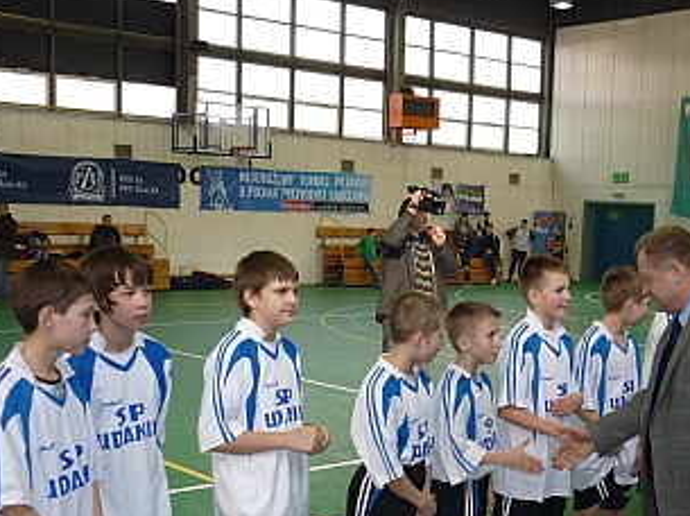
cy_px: 371
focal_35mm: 52
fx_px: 1035
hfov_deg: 36.5
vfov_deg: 27.7
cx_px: 455
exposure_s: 1/60
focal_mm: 5.5
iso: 125
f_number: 2.8
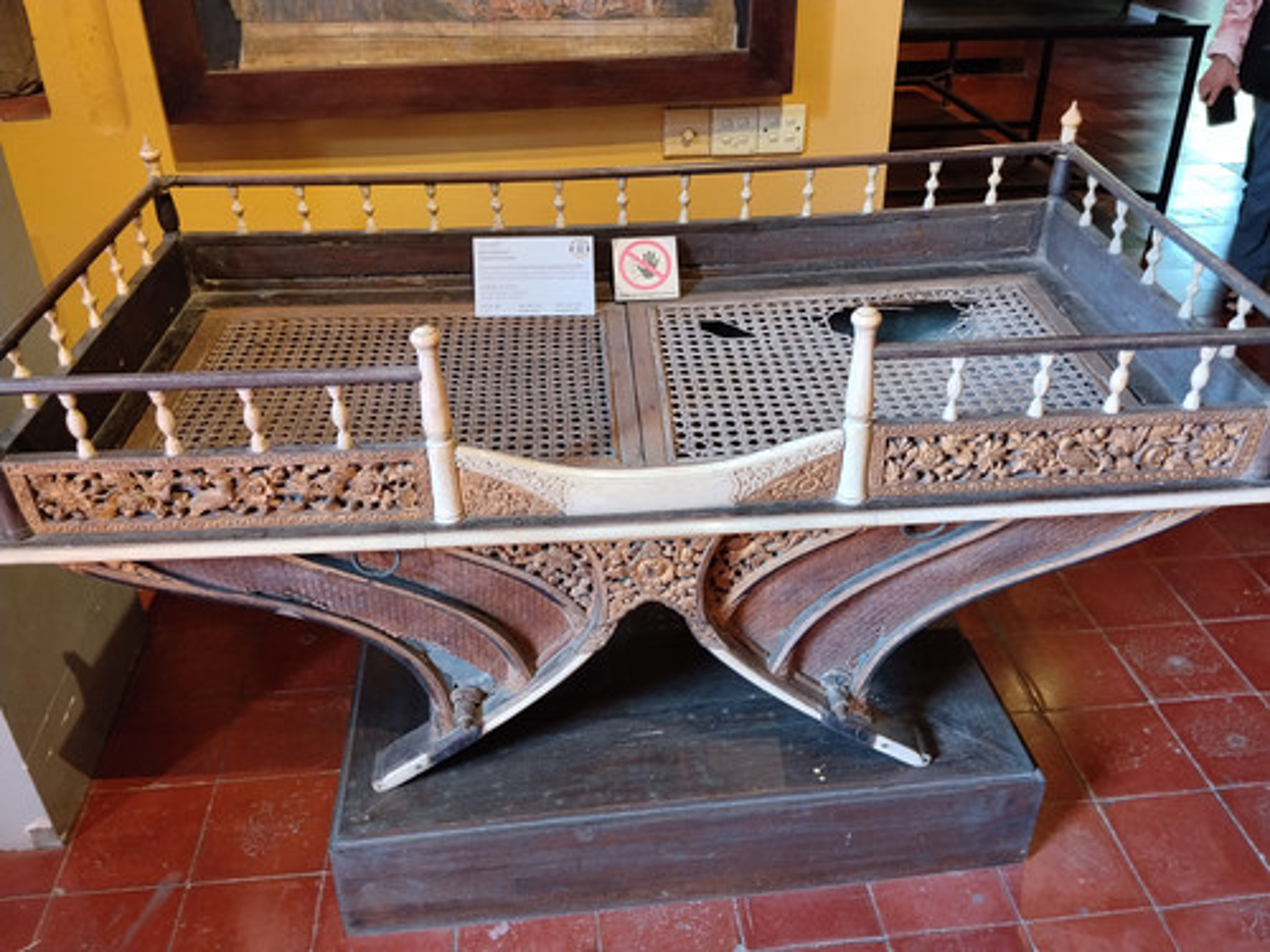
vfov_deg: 48.2
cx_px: 635
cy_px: 476
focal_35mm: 29
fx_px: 1064
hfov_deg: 61.7
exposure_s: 1/33.3
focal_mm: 4.22
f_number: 1.8
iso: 160
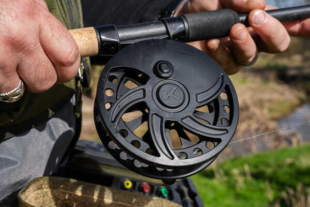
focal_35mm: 50
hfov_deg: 39.7
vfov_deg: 27.0
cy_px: 104
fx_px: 430
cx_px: 155
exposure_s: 1/100
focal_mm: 49.9
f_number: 11
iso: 100
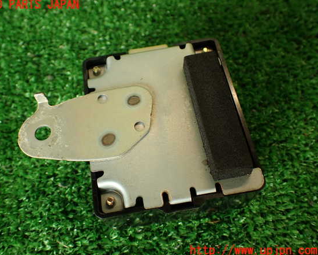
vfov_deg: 43.4
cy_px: 128
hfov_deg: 52.8
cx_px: 147
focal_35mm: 34
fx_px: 320
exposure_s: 1/60
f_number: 2.4
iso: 125
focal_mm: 5.79
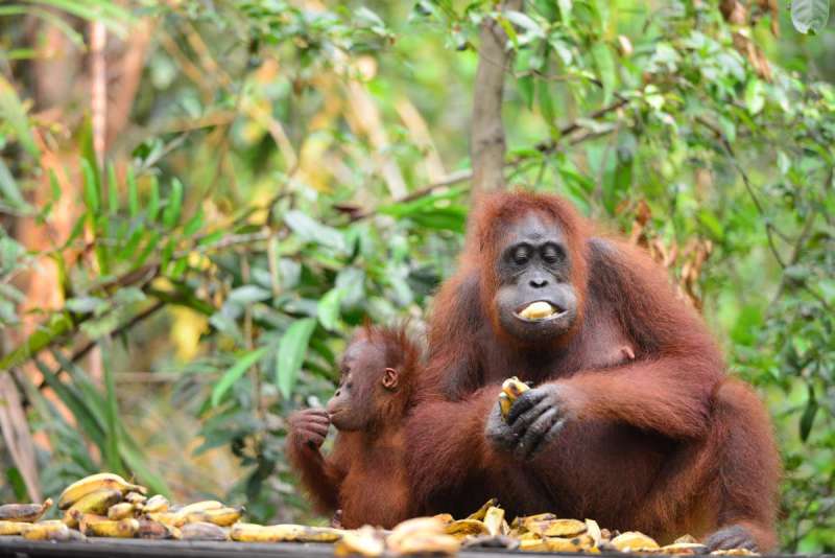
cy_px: 279
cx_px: 418
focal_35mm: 200
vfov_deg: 6.9
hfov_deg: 10.3
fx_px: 4640
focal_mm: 200
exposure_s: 1/200
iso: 900
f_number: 2.8
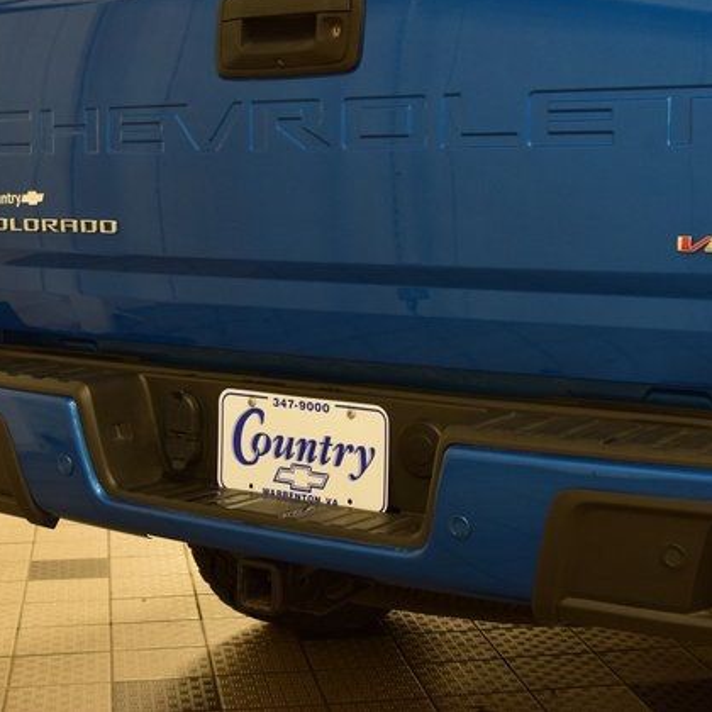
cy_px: 352
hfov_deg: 26.1
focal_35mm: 66
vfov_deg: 26.1
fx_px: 1536
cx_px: 422
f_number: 5.6
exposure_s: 1/60
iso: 1600
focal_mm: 34
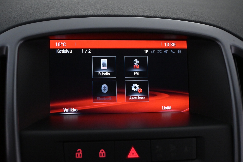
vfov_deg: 29.4
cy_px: 81
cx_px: 122
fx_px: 309
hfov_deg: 43.0
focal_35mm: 46
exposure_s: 1/100
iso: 2500
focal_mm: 30.5
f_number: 4.8
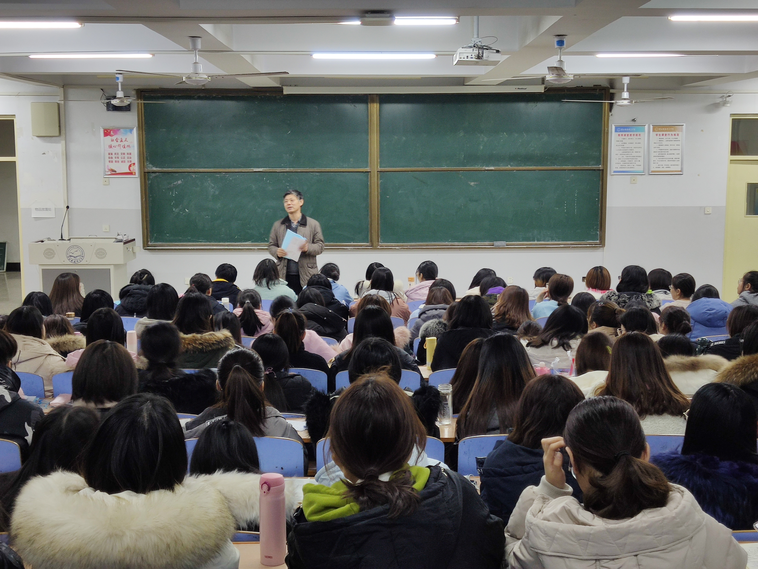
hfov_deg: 42.9
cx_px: 379
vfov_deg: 32.9
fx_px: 963
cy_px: 284
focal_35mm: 44
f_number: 1.75
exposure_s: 1/50
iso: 349
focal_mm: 4.75
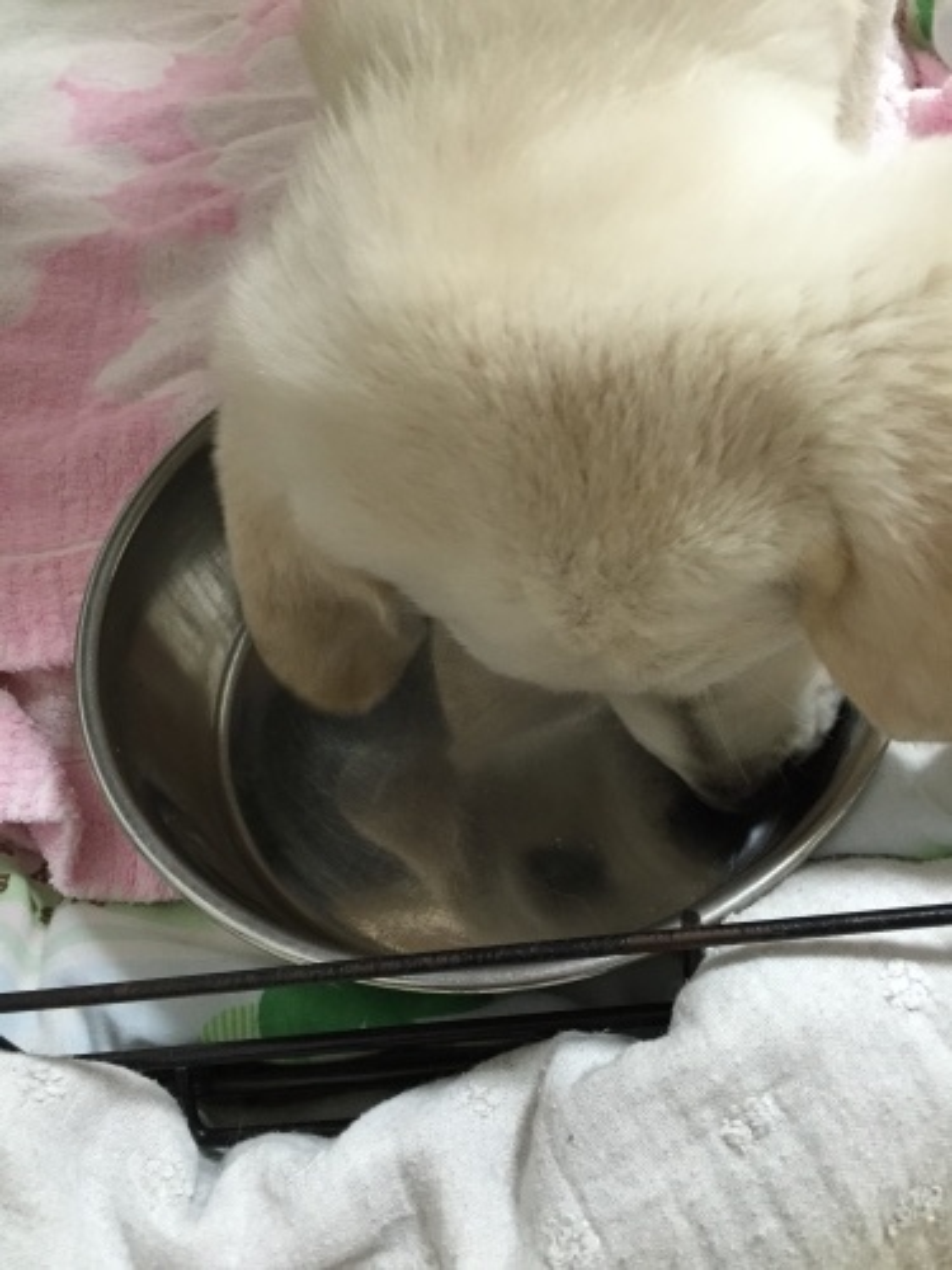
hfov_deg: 48.2
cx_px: 476
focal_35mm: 29
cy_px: 635
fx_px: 1063
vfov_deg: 61.7
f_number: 2.2
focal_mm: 4.15
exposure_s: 1/30
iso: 200
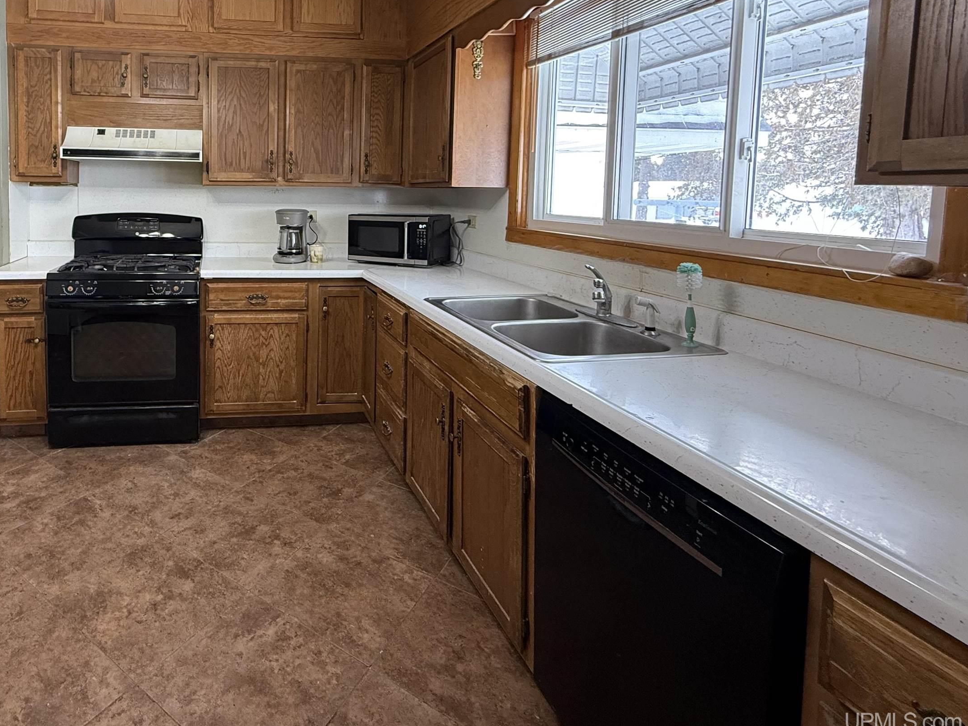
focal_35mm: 20
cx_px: 278
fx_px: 559
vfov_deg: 63.8
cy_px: 225
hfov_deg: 77.4
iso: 250
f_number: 2.2
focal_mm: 2.22
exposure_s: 1/60
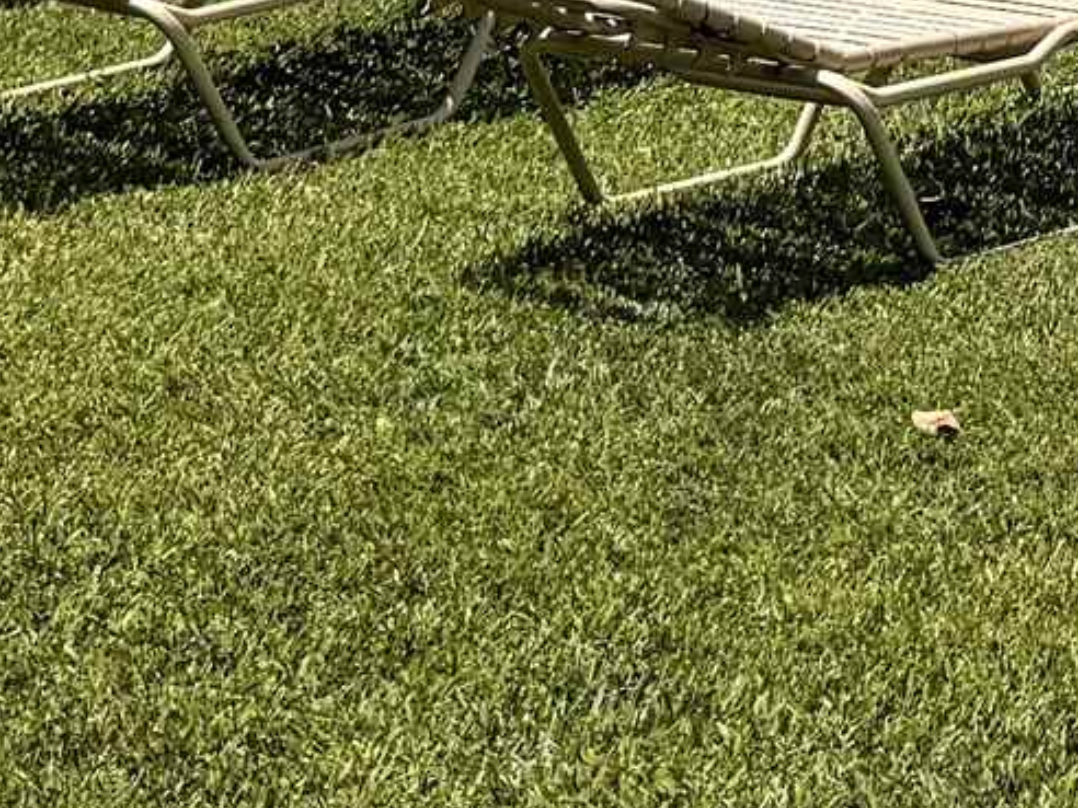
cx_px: 1672
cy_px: -999
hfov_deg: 12.4
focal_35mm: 150
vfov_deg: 9.1
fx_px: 4671
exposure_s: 1/7353
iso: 80
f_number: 1.78
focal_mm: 6.76
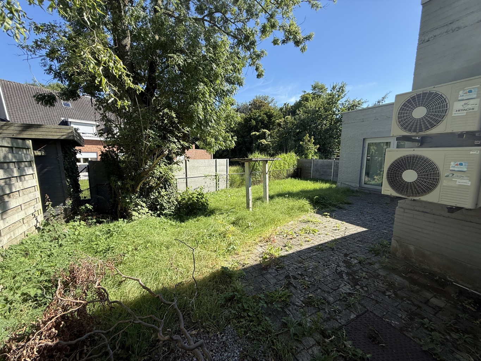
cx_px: 240
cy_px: 180
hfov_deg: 102.1
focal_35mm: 14
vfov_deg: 85.7
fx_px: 195
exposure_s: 1/734
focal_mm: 2.22
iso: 50
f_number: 2.2
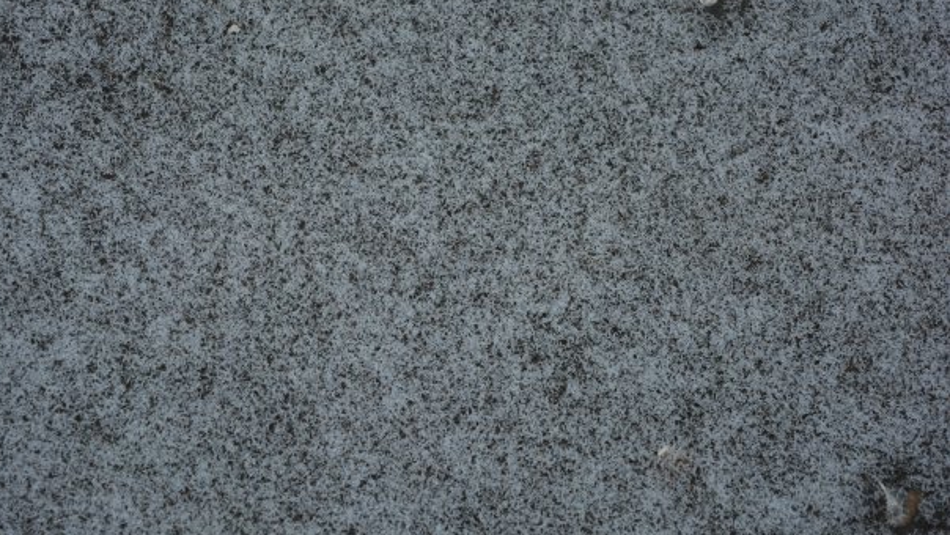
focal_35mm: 88
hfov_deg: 24.3
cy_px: 233
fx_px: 2205
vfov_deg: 13.8
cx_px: 470
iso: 400
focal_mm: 55
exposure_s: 1/100
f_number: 5.6
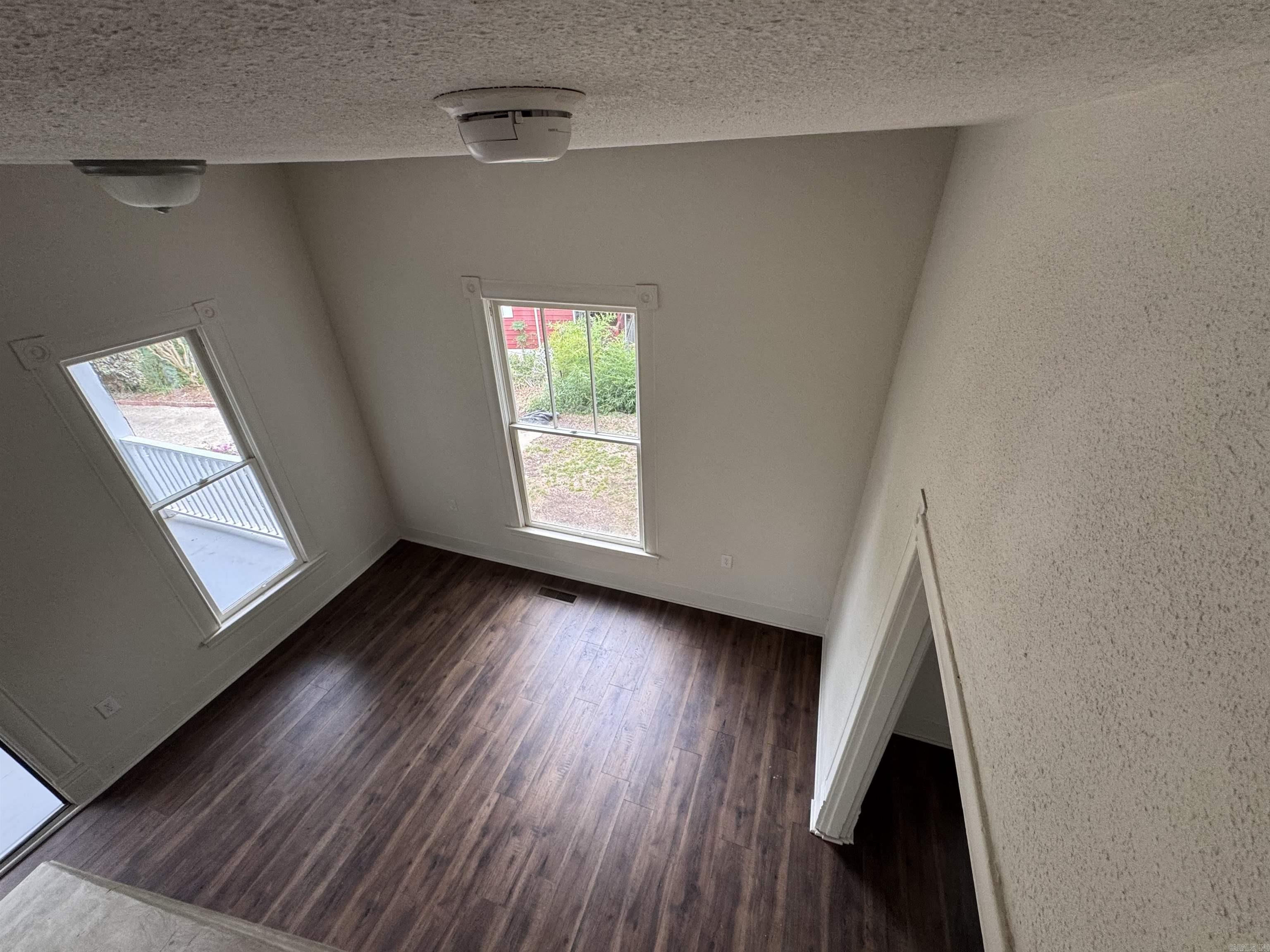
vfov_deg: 85.7
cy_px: 476
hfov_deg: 102.1
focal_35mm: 14
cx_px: 635
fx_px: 514
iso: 160
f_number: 2.2
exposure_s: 1/99
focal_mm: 2.22
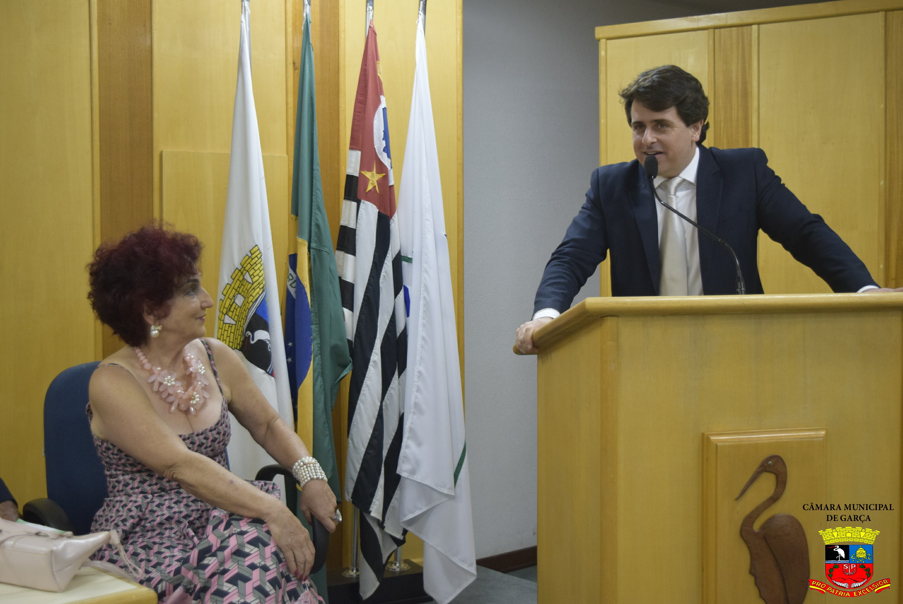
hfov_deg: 41.1
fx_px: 1205
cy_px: 302
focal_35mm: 48
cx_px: 452
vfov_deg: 28.1
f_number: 4.5
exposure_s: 1/160
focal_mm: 32
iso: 1600
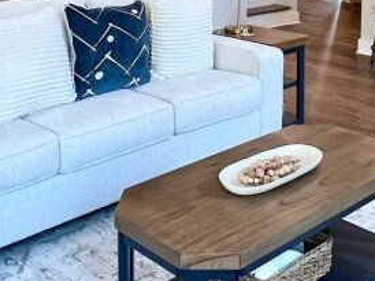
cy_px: -93
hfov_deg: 33.5
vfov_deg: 22.6
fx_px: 617
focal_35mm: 57
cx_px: 250
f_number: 1.8
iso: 160
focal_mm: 1.57
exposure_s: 1/120
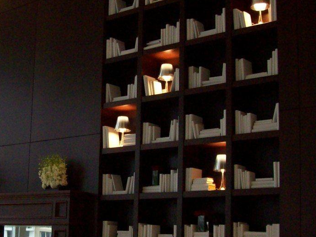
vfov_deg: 21.9
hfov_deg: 28.3
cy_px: 151
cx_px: 58
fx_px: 612
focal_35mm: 67
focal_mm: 6
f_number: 2.7
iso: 200
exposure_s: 1/64
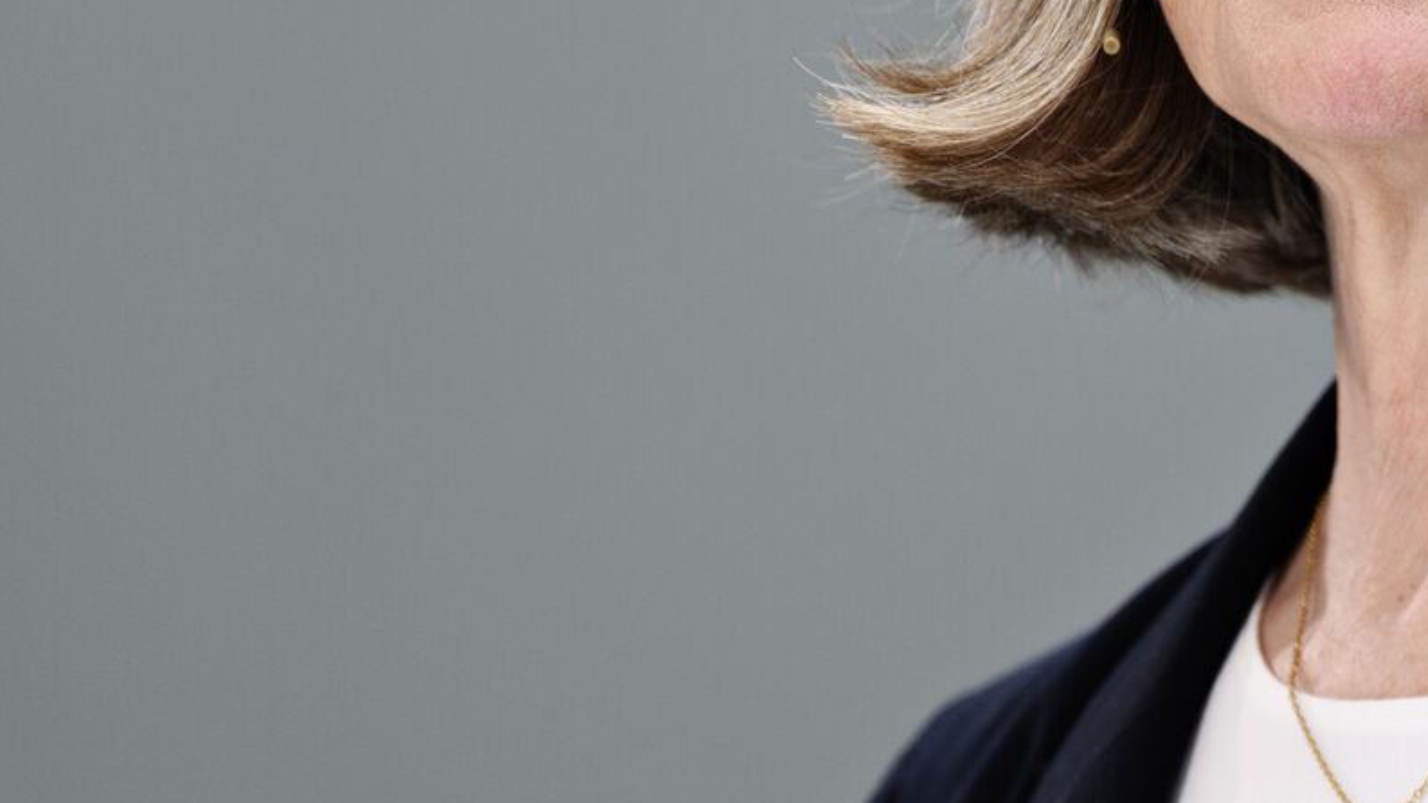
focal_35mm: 710
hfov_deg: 3.0
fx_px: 26883
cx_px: 1435
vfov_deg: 1.7
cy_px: 59
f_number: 4
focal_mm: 280
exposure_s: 1/100
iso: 400
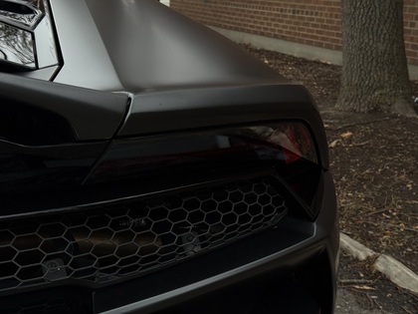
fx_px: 580
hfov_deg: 39.7
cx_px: 209
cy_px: 157
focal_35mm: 48
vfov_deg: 30.3
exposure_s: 1/549
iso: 100
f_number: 1.78
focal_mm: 6.76
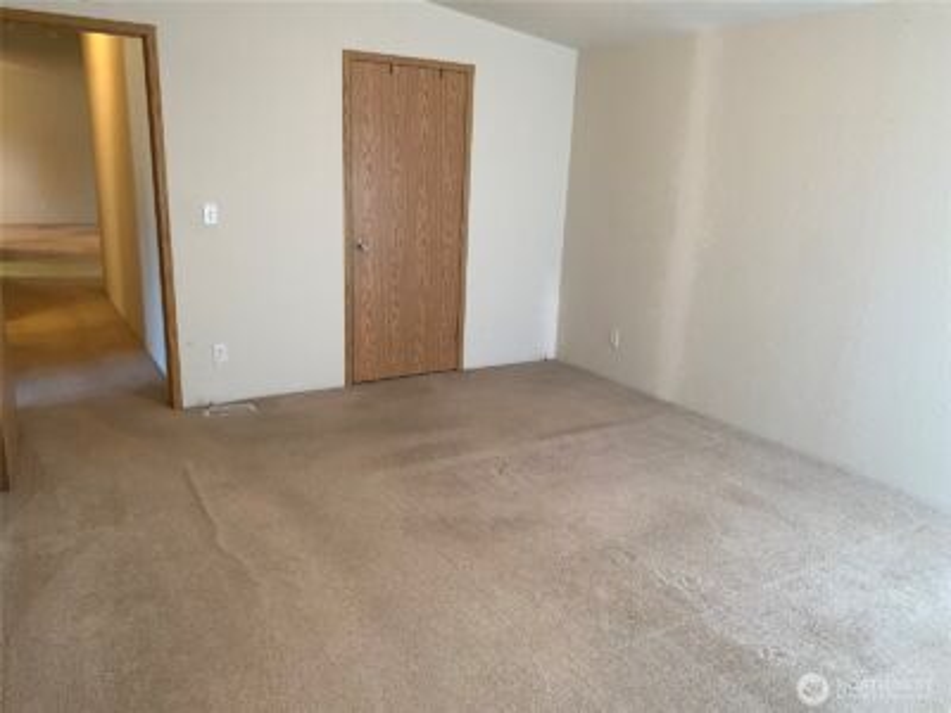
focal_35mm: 26
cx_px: 476
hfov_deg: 67.3
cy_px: 356
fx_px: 714
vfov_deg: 53.1
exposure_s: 1/60
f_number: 1.8
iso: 160
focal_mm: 4.25
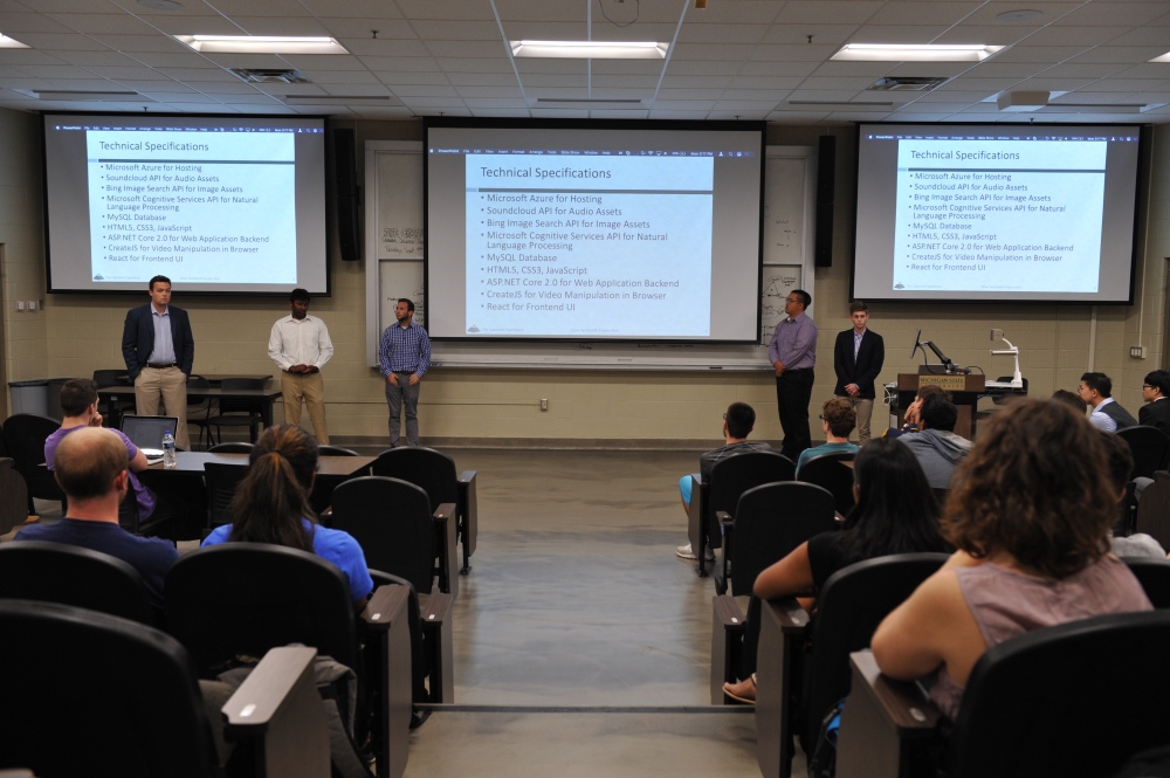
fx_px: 1104
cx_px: 585
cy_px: 389
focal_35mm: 34
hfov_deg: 55.8
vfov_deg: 38.8
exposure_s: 1/80
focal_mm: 34
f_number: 4.5
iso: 1000
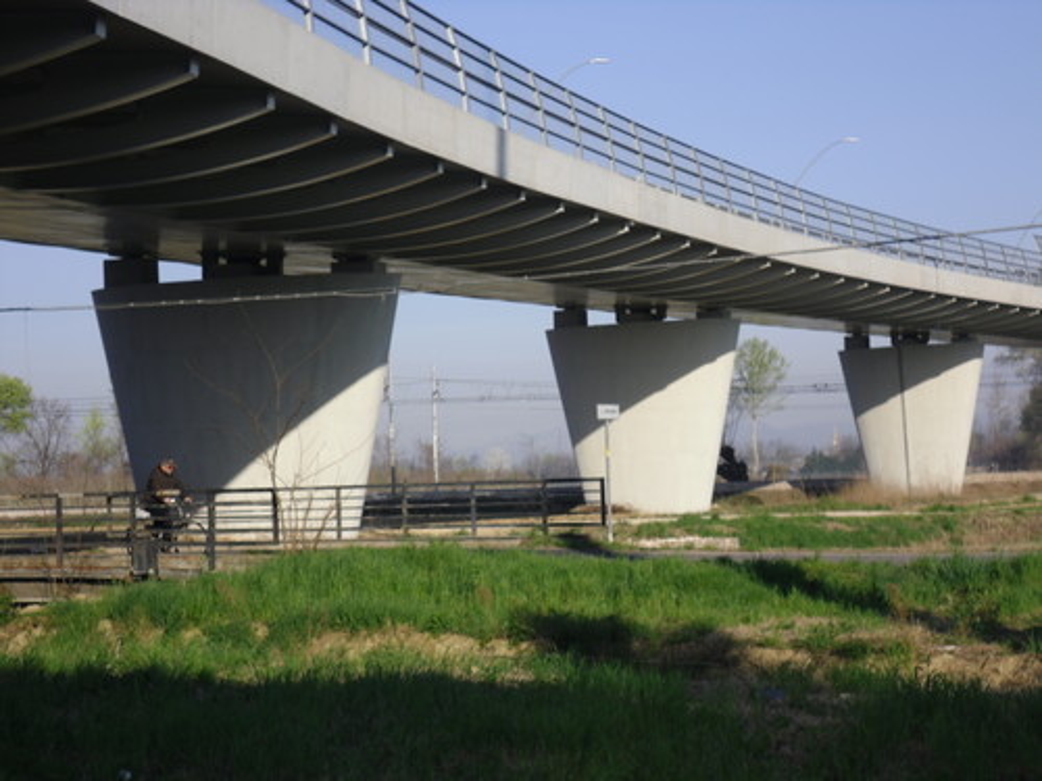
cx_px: 521
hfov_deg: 25.3
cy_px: 390
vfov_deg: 19.1
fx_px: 2318
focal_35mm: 77
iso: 64
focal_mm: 13.9
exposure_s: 1/200
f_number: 5.9
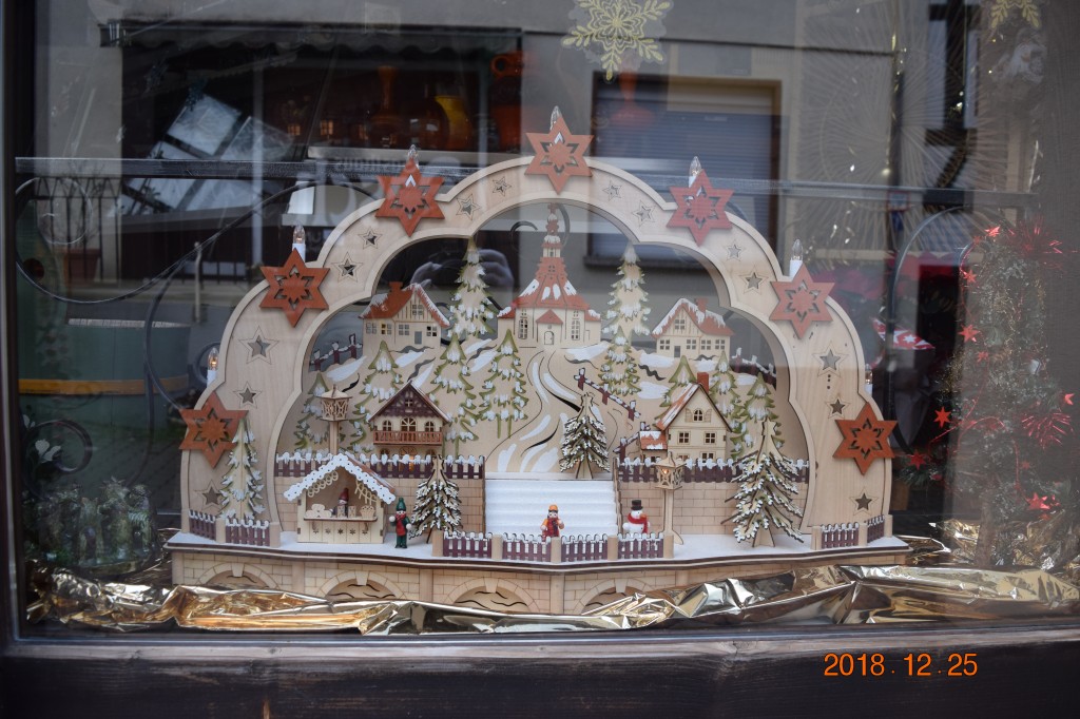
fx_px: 900
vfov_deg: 43.6
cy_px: 360
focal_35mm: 30
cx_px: 540
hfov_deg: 61.9
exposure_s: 1/60
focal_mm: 20
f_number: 4
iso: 400
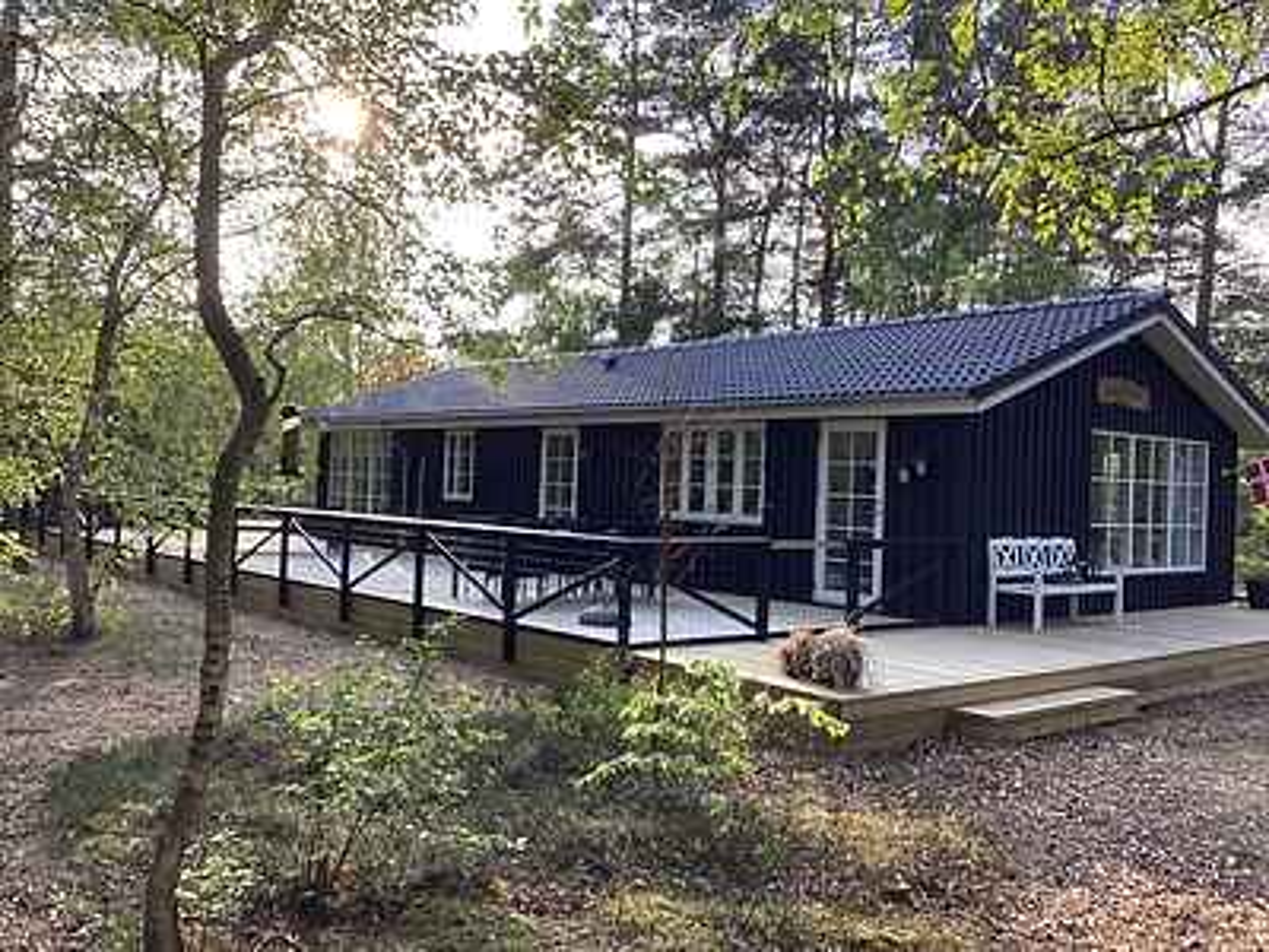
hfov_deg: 58.4
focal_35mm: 31
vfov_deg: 45.4
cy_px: 476
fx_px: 1136
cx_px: 634
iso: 25
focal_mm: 3.3
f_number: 2.4
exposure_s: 1/126
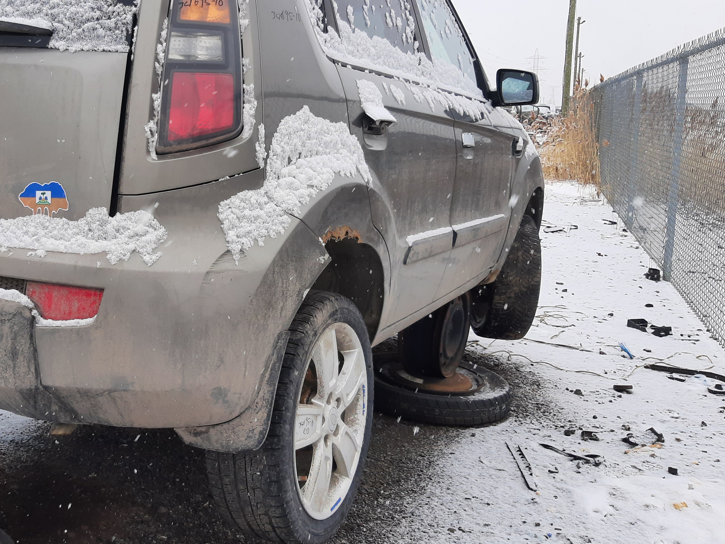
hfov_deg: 44.2
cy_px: 219
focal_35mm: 41
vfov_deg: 35.0
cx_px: 177
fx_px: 859
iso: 40
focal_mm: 3.92
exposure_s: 1/313
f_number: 1.7
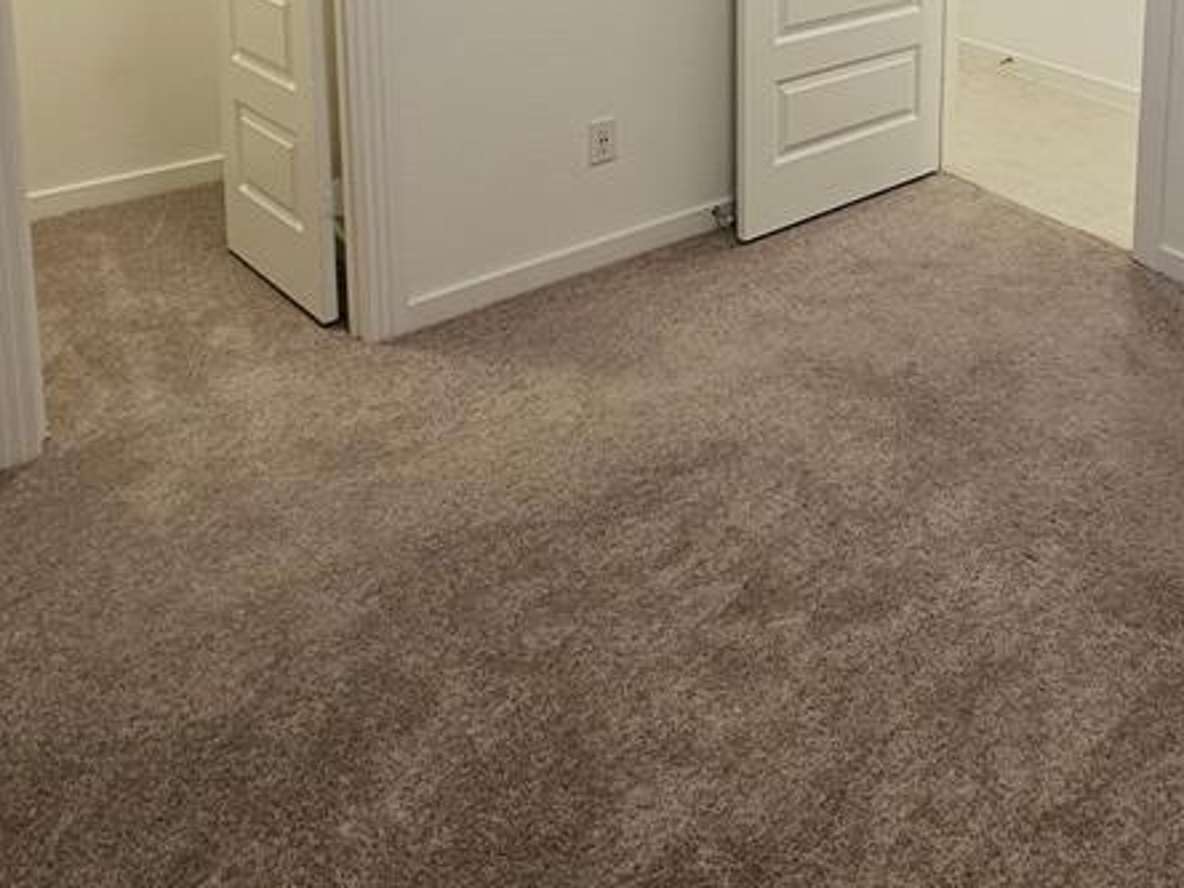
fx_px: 1026
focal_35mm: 30
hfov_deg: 57.7
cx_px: 848
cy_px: -115
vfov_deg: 38.0
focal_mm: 2.2
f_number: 2.2
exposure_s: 1/60
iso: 160
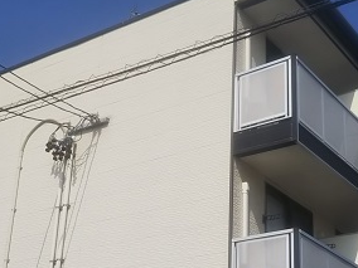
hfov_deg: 28.1
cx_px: 197
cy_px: 191
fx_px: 714
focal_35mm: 69
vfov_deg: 21.2
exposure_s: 1/2064
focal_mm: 4
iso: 20
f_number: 2.2
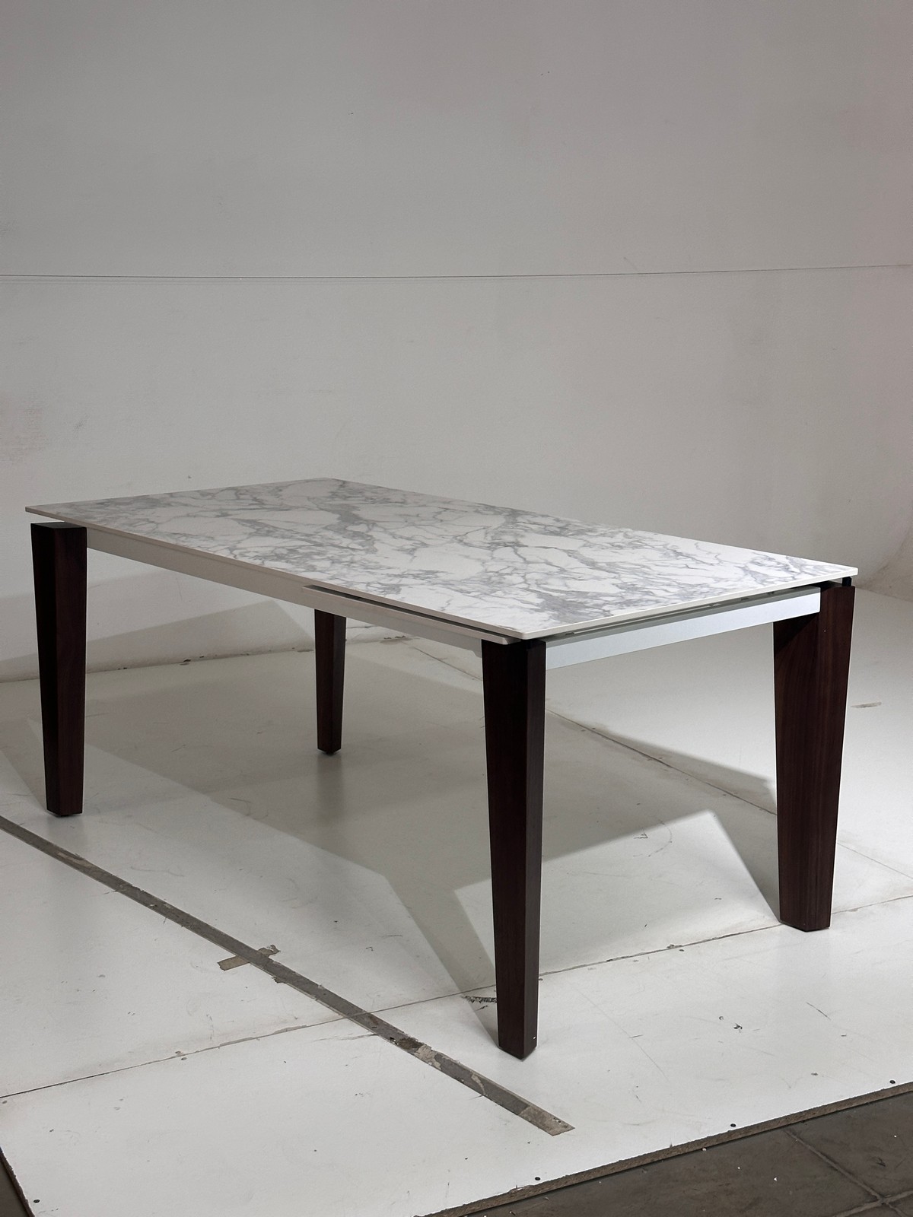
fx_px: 1688
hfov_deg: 30.3
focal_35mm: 48
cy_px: 608
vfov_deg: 39.7
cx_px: 456
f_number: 1.78
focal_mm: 6.86
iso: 100
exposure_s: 1/50
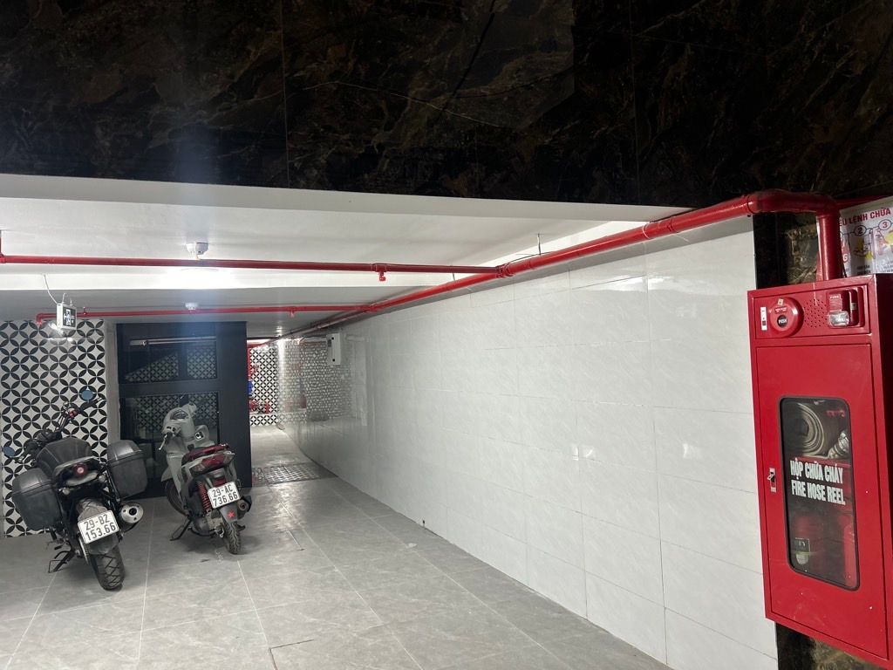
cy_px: 335
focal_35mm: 26
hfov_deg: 67.3
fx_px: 671
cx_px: 446
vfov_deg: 53.1
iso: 125
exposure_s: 1/109
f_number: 1.5
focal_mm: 5.7
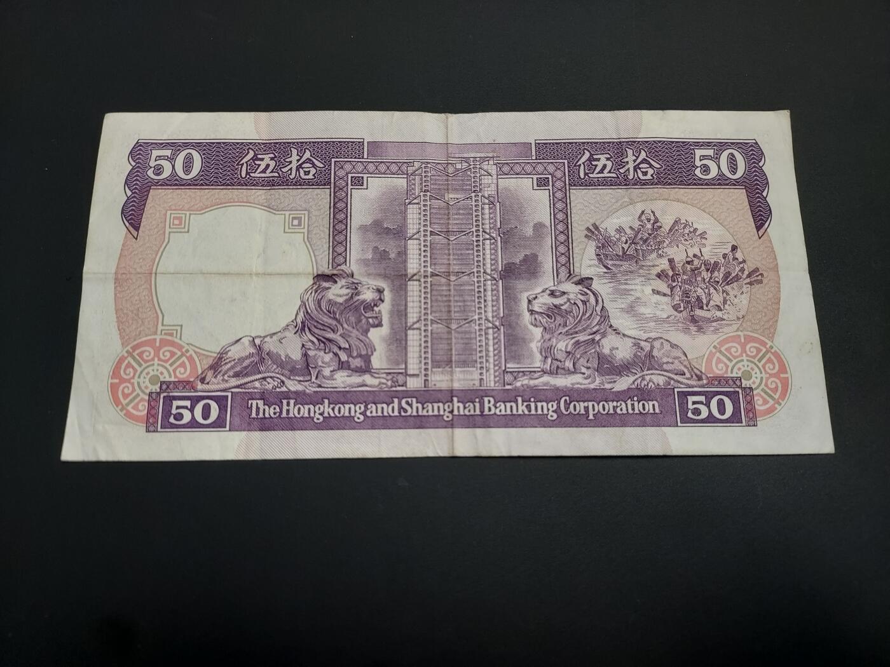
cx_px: 445
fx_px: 617
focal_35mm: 24
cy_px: 334
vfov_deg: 56.8
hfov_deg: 71.6
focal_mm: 4.6
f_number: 1.8
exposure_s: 1/50
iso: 80
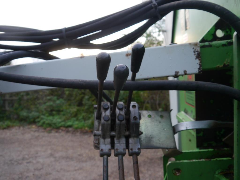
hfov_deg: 63.4
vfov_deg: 49.7
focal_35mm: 28
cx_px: 120
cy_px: 90
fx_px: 194
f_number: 3.5
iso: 640
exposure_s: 1/60
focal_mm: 14
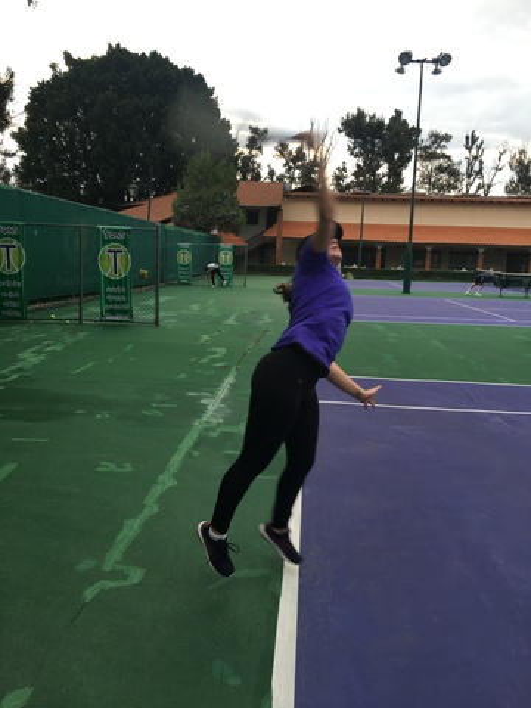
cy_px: 354
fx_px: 593
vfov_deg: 61.7
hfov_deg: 48.2
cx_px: 266
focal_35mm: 29
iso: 40
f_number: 2.2
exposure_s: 1/120
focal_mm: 4.15
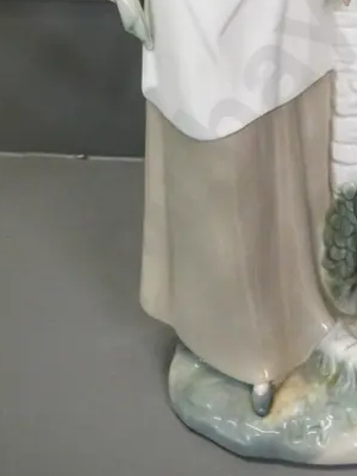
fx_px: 1196
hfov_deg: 16.5
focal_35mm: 87
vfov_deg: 21.2
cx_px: 382
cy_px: -65
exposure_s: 1/160
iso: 3200
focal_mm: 17
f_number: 5.6
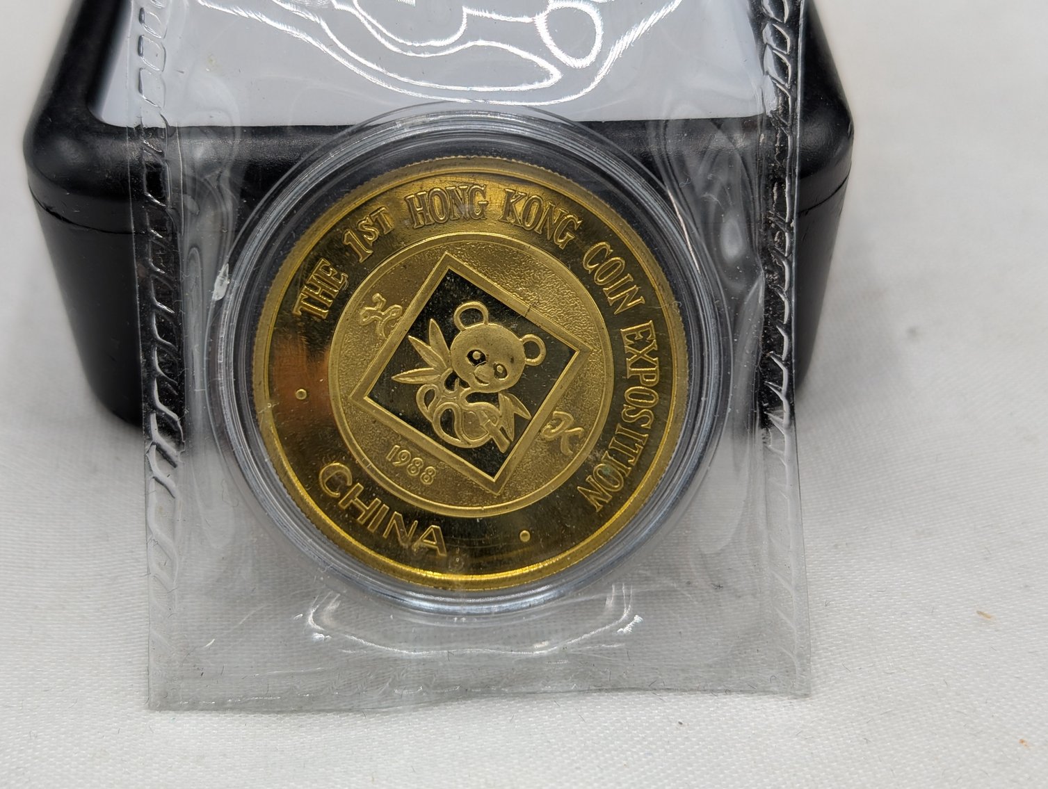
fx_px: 1486
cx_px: 524
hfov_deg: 38.9
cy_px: 394
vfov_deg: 29.8
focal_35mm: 49
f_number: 1.68
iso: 18
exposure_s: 1/183
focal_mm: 6.9
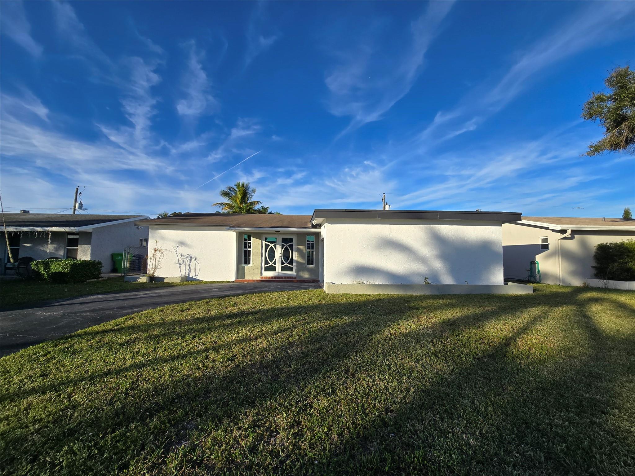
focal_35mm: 13
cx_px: 318
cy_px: 238
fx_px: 238
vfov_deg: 89.9
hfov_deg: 106.2
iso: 50
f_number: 2.2
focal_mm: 2.2
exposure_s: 1/1910
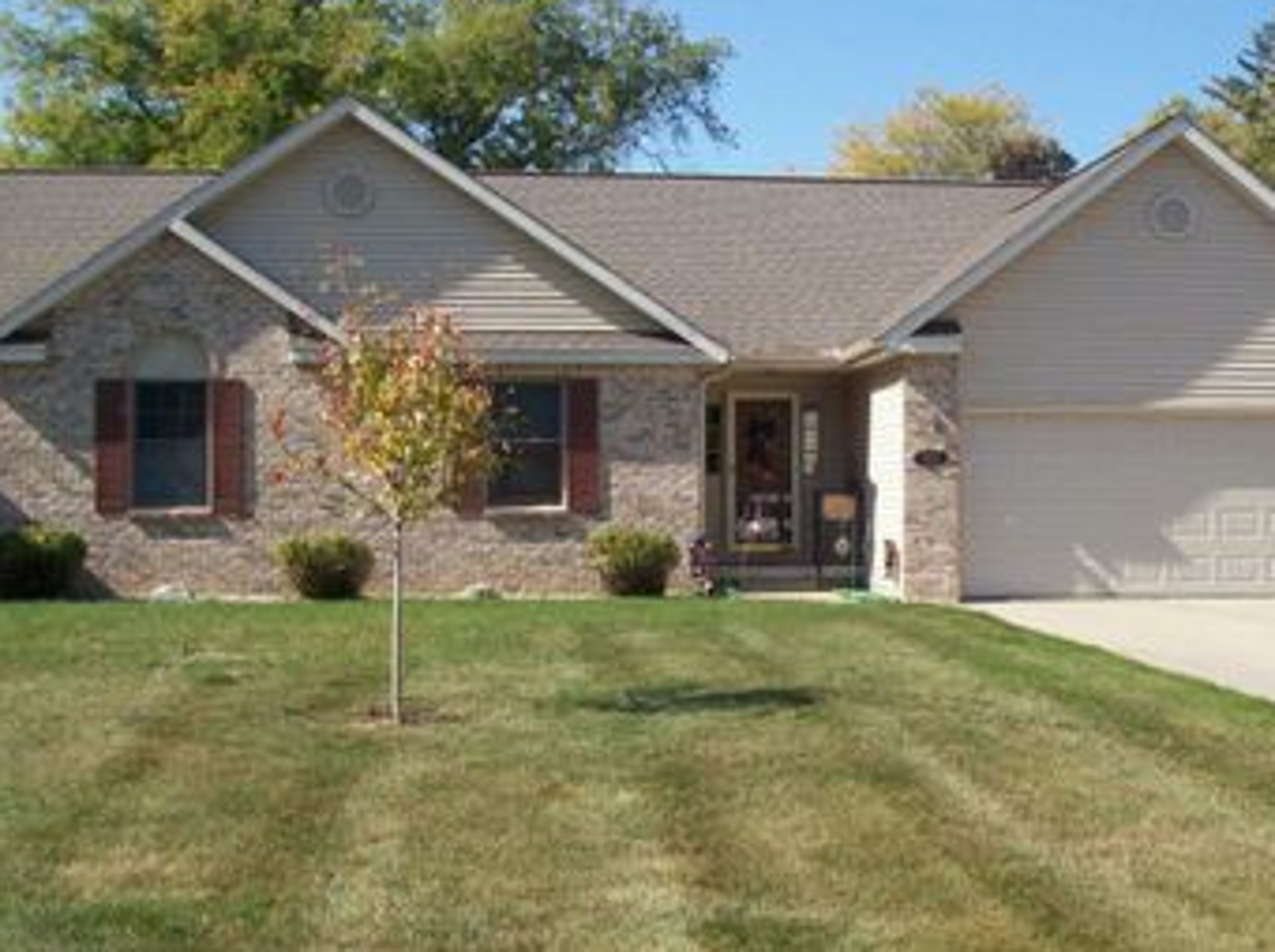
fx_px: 1949
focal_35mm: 53
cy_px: 525
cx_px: 802
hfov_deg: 36.0
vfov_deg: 27.4
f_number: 4.8
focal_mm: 6
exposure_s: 1/417
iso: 80
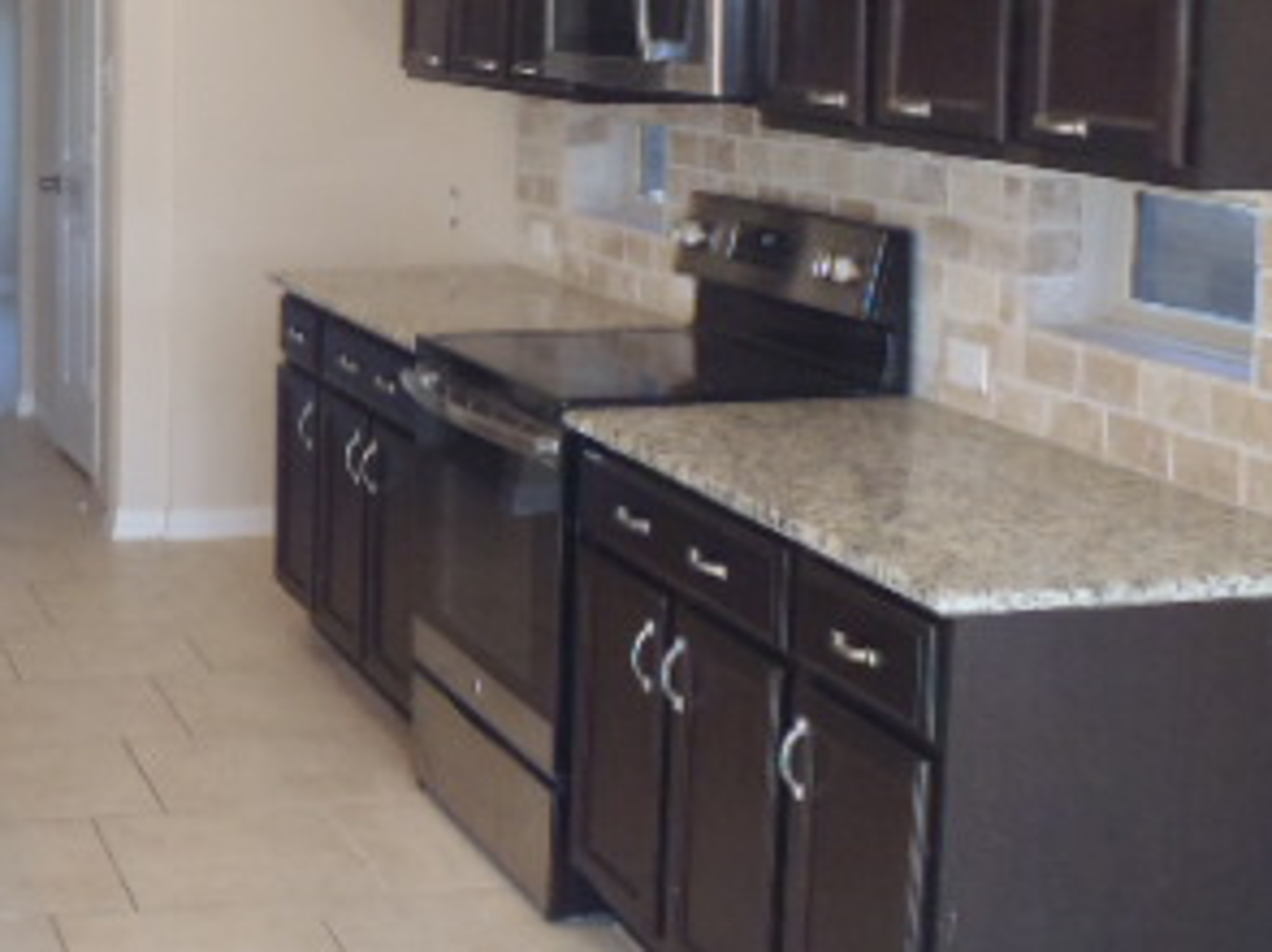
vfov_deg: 23.6
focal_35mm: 61
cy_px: 195
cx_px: 69
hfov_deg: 30.0
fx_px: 2240
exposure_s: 1/30
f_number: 3.9
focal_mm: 5
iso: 250
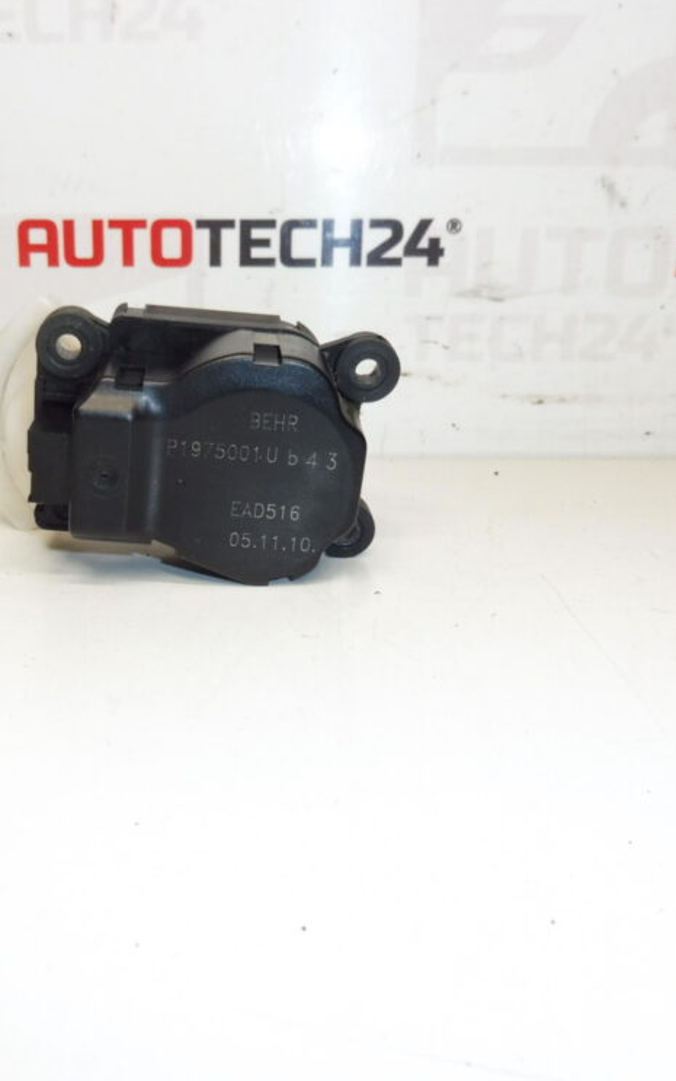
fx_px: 1032
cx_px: 209
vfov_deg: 55.3
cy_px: 548
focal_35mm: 35
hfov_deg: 35.8
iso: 200
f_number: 3.5
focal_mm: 4.3
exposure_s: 1/250
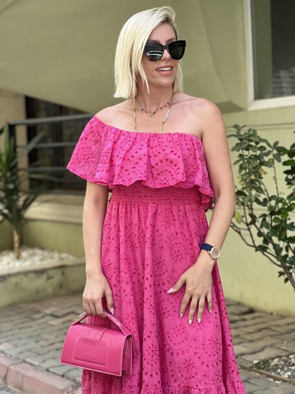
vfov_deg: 25.3
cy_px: 197
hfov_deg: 19.1
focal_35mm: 77
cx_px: 148
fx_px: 875
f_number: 2.8
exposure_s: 1/121
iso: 64
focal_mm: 9
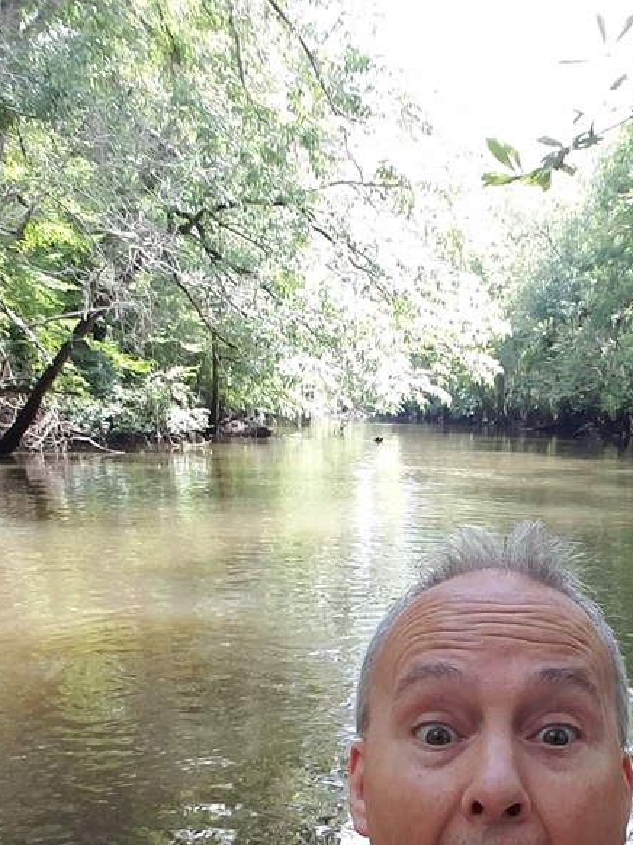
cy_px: 724
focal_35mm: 39
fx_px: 952
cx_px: 453
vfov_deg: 44.5
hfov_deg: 36.2
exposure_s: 1/120
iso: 64
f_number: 1.7
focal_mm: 2.1
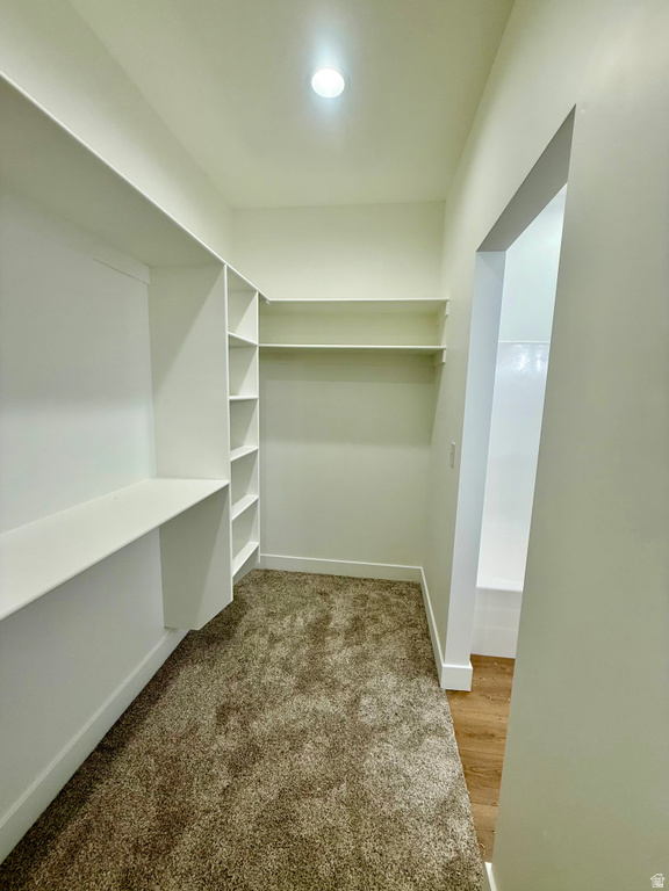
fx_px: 361
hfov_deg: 85.7
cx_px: 334
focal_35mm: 14
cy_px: 446
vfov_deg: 102.1
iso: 125
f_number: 2.2
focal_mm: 2.22
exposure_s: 1/120
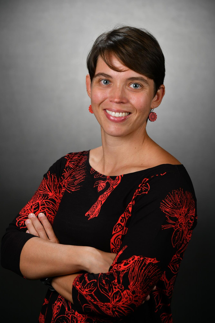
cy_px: 162
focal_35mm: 130
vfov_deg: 15.8
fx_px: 1164
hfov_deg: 10.5
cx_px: 108
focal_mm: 130
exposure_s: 1/200
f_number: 7.1
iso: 64
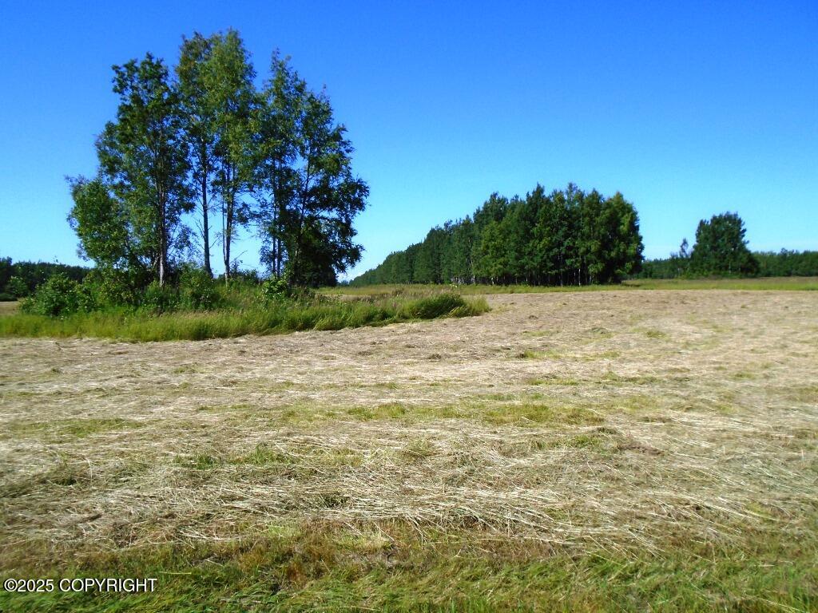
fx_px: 614
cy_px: 306
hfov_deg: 67.3
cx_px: 409
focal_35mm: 26
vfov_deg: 53.1
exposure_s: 1/200
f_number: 8
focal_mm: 4.6
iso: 100
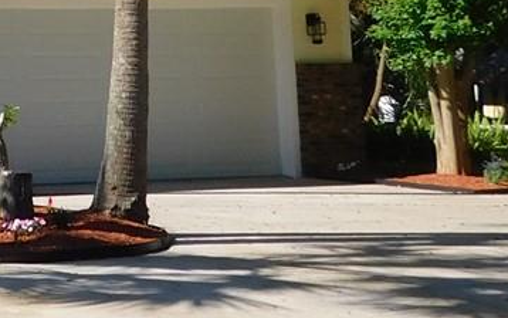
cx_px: -274
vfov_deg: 11.6
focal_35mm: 109
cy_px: -124
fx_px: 1510
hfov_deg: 17.1
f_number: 3
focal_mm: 4
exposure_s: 1/1500
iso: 125
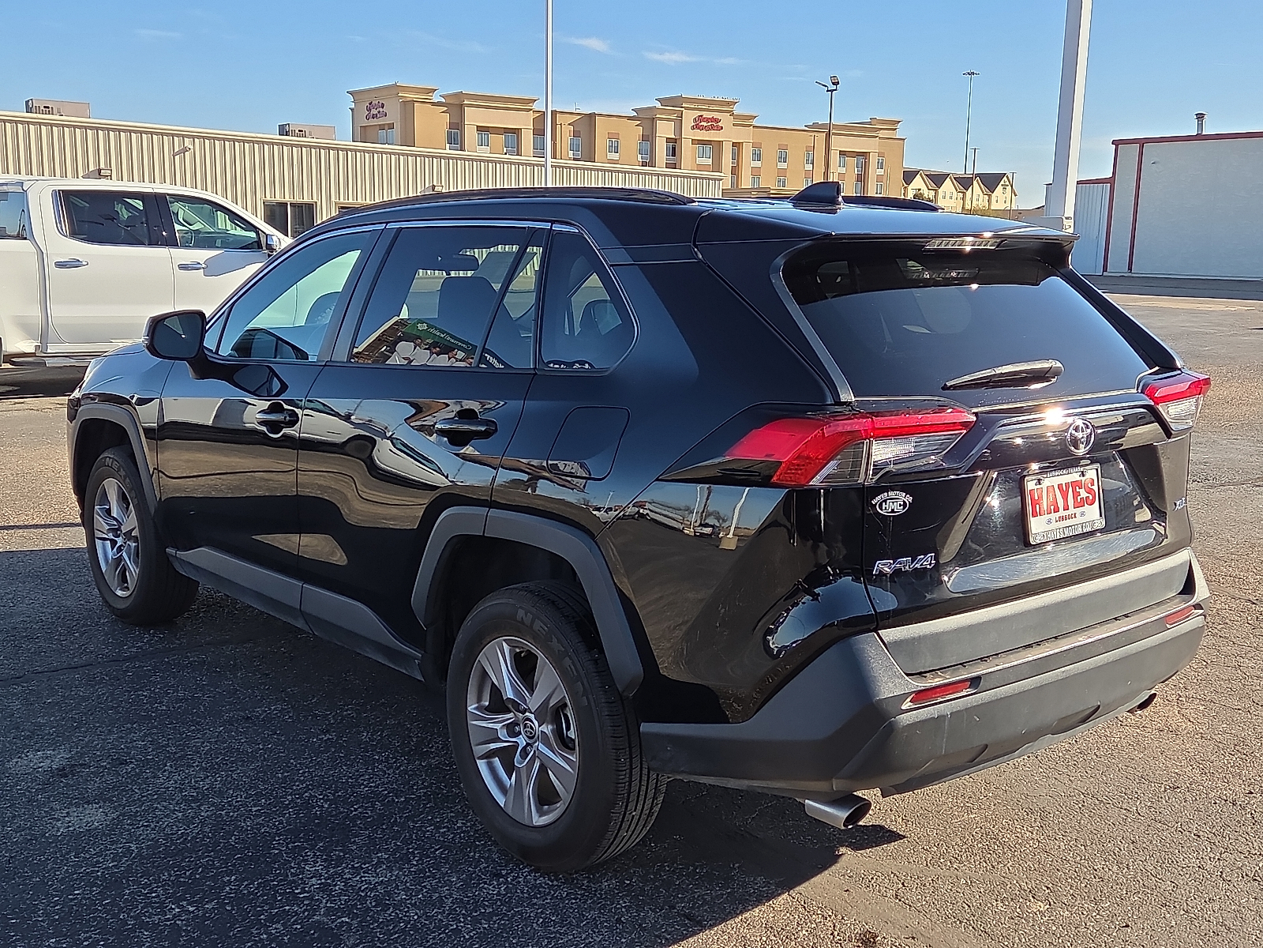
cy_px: 474
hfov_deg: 50.1
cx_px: 632
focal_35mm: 37
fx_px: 1350
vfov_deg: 38.7
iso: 25
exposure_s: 1/909
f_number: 1.8
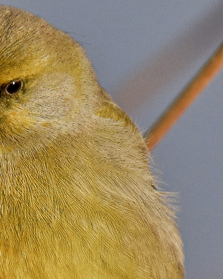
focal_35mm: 1790
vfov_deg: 1.1
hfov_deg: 0.9
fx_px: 14774
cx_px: 28
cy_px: 183
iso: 400
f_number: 6.3
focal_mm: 600
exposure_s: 1/1000
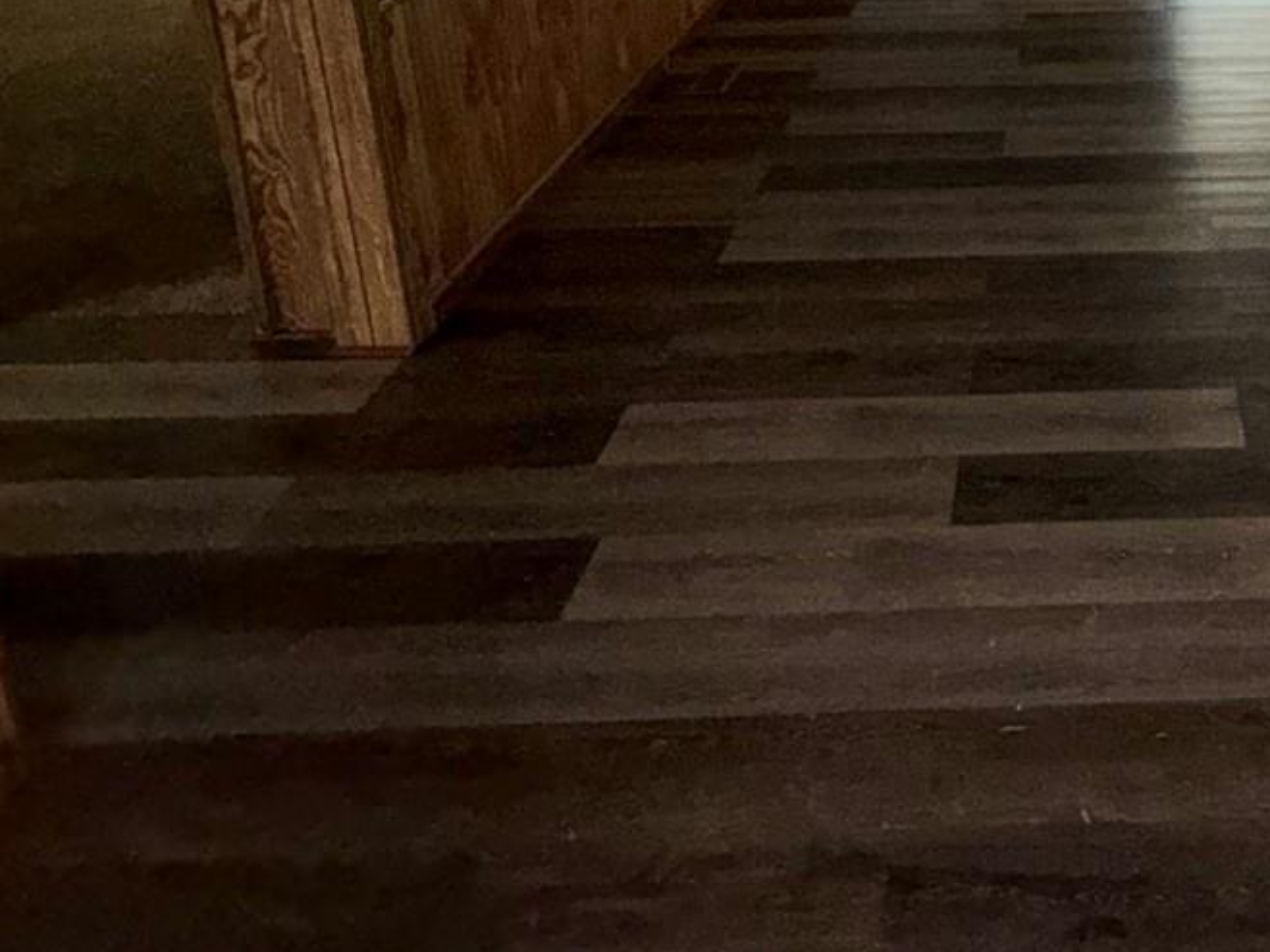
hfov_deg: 48.7
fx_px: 1247
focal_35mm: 34
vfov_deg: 35.8
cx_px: 1125
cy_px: -89
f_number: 2.2
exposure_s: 1/60
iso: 200
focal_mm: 2.22
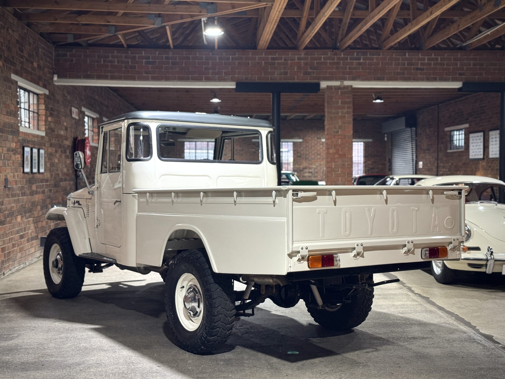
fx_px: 700
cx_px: 252
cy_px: 190
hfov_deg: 39.7
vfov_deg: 30.3
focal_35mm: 48
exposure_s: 1/33
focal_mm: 6.76
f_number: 1.78
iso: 200
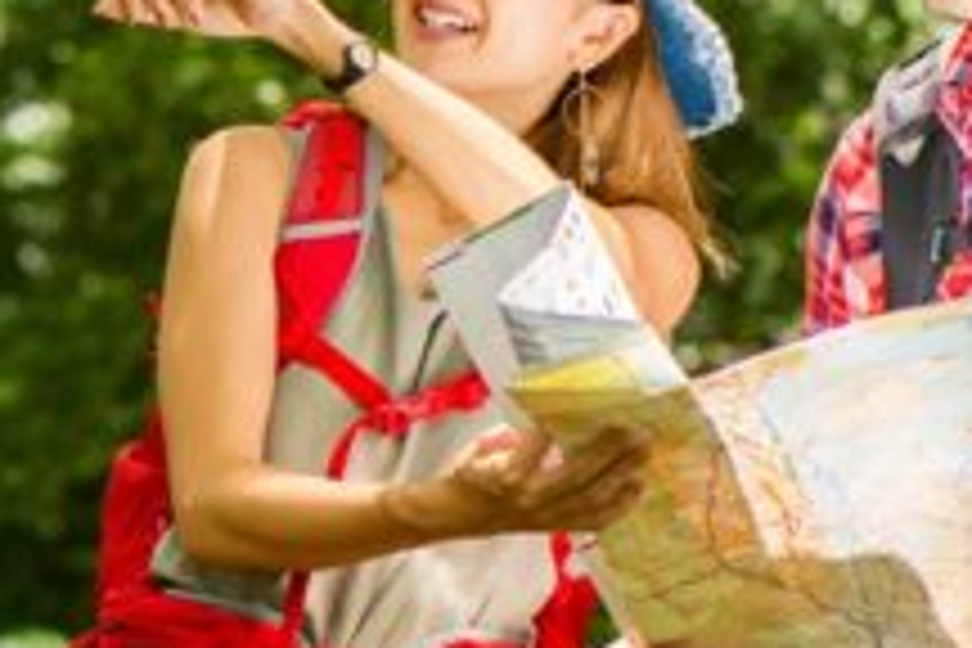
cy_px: 0
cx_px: 450
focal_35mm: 364
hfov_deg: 5.7
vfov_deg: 3.8
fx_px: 9827
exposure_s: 1/200
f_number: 4.5
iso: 400
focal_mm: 105
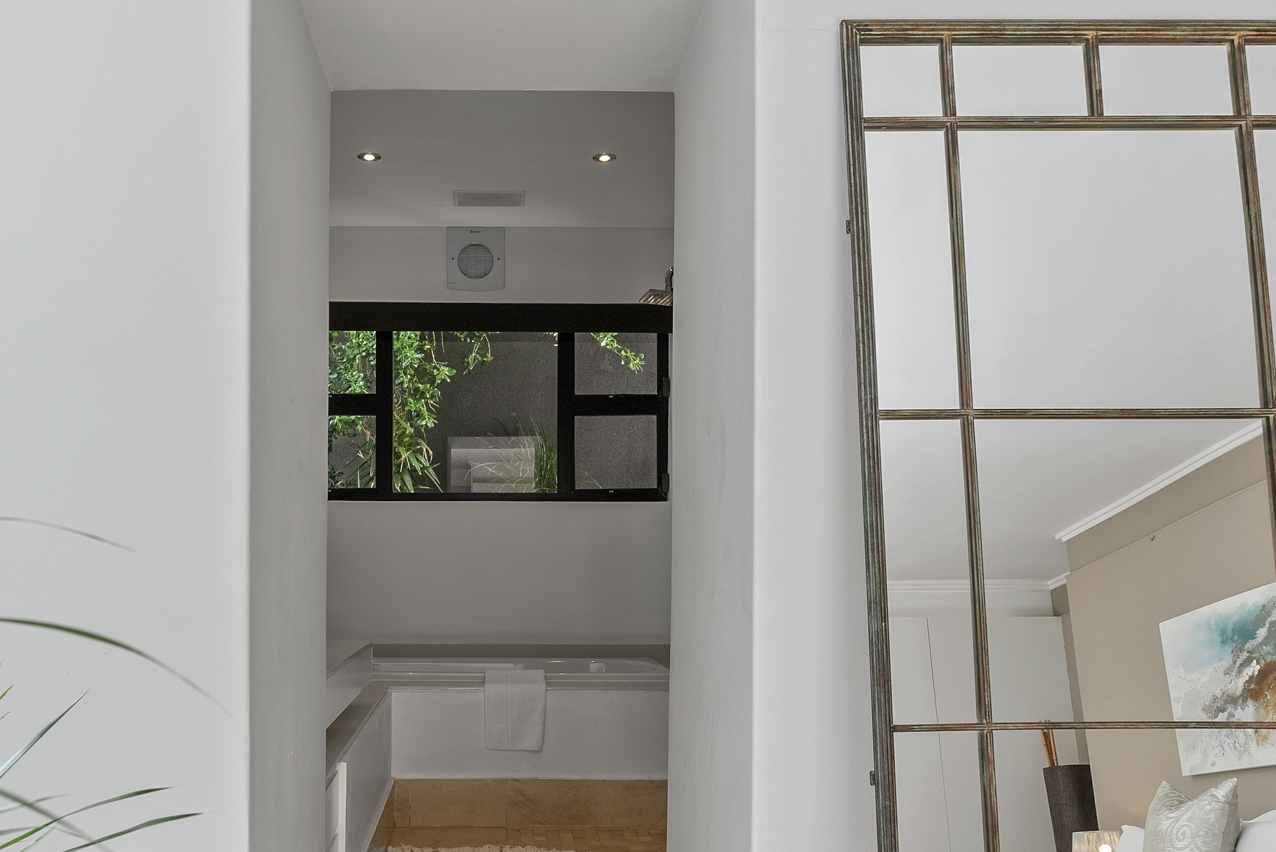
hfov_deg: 59.6
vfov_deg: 41.9
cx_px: 489
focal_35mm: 31
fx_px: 1099
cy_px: 562
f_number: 6.3
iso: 320
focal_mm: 18
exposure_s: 1/50
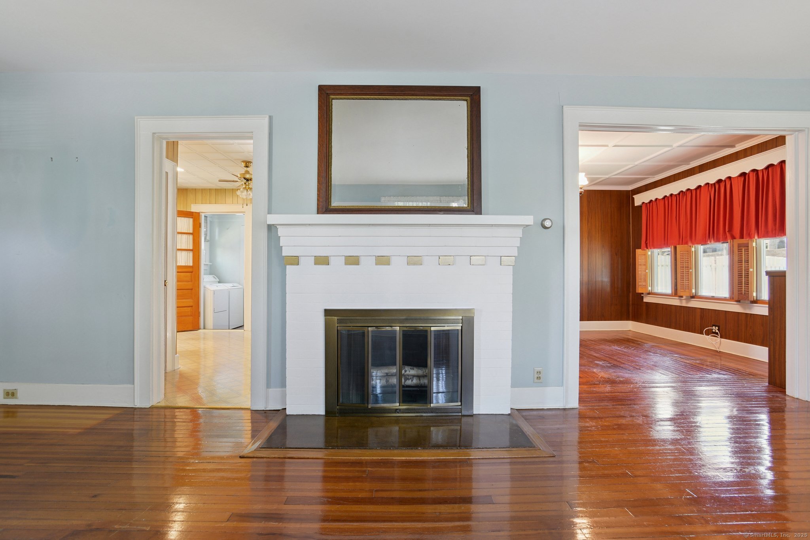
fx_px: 382
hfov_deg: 93.3
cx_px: 405
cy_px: 270
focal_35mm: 17
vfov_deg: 70.4
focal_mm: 17
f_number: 11
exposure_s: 1/4
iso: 400
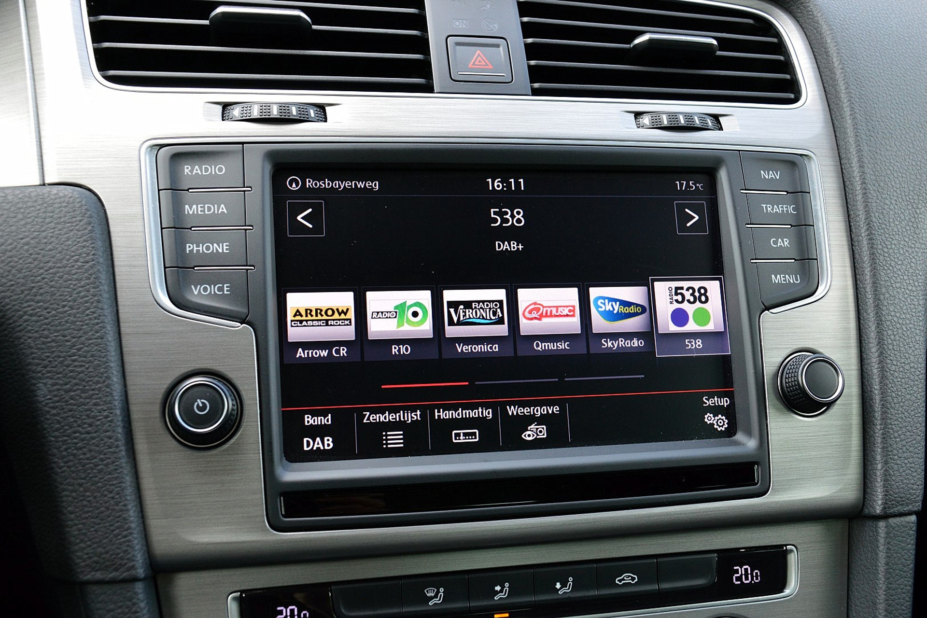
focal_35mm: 38
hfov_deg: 51.3
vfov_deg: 35.5
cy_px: 309
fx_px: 966
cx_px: 464
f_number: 8
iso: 560
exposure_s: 1/60
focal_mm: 25
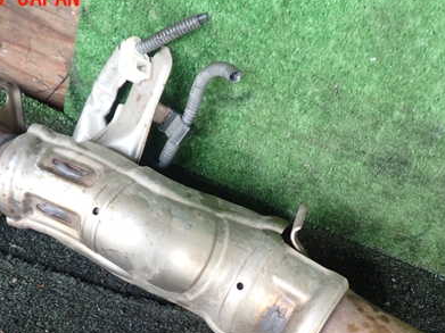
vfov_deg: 31.1
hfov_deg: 41.2
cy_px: 240
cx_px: 214
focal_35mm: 46
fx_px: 591
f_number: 2.3
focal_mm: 5.4
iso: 125
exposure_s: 1/60
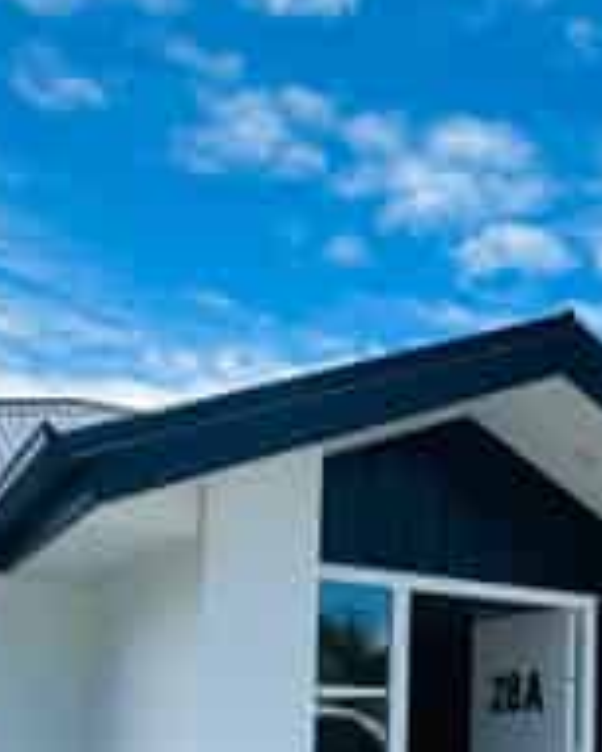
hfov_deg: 28.9
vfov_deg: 36.0
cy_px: 734
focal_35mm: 47
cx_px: 673
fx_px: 1046
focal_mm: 2.22
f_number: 2.2
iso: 50
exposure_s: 1/1198
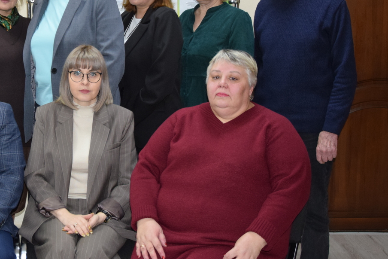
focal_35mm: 69
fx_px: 744
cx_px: 77
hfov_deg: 28.6
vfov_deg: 19.7
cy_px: 93
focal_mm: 26
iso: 900
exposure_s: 1/60
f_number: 4
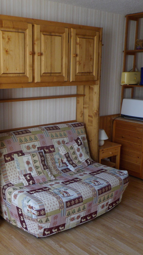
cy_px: 128
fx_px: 276
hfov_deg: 28.5
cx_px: 33
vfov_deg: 49.4
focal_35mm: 41
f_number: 3.1
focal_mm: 5
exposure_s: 1/60
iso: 100
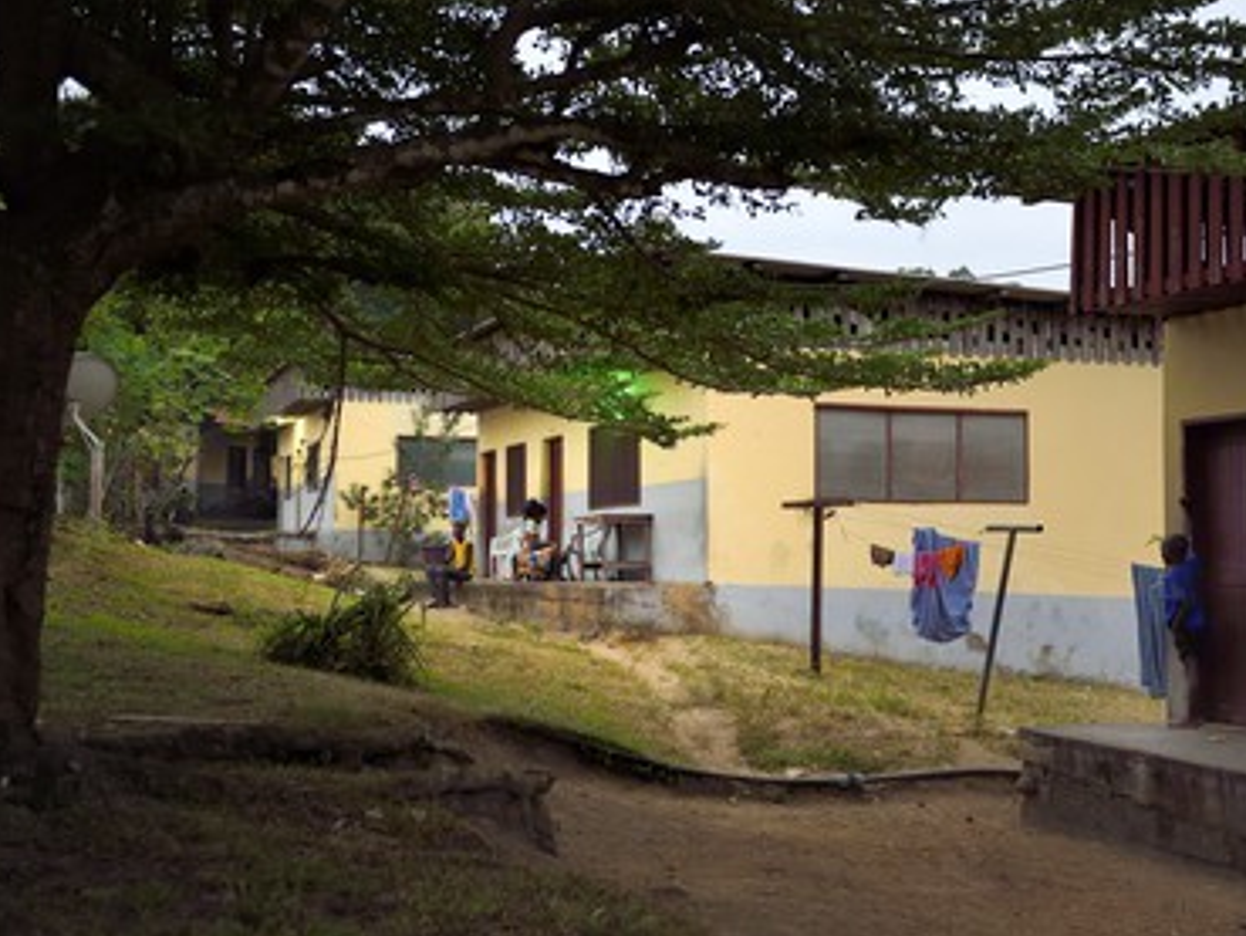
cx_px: 638
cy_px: 466
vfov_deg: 31.5
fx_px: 1656
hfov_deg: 41.2
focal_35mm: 46
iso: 2500
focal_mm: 42
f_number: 3.2
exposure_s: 1/100
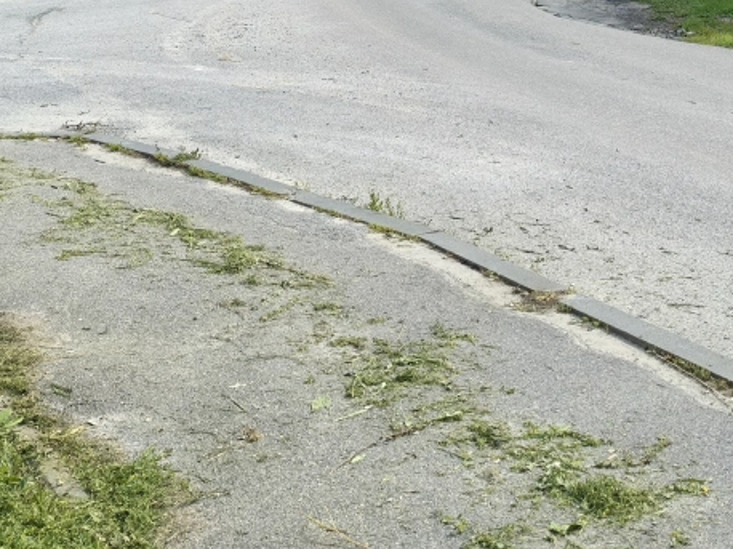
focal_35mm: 74
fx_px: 1566
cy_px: -202
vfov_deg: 18.3
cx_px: 544
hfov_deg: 26.0
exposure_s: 1/1996
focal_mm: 5.52
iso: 50
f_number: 1.9
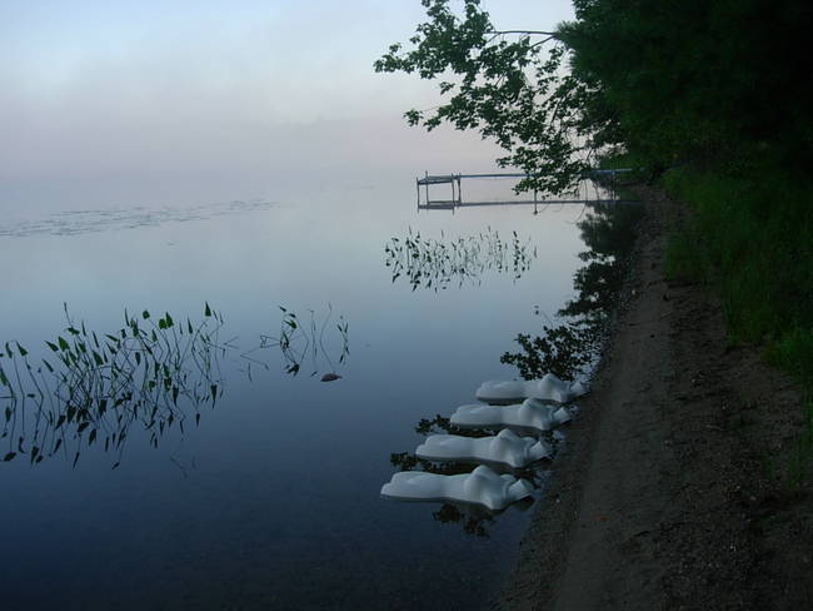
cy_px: 306
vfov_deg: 37.7
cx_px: 406
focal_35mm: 38
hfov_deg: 49.0
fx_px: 893
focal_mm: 7.8
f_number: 2.8
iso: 64
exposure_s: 1/362
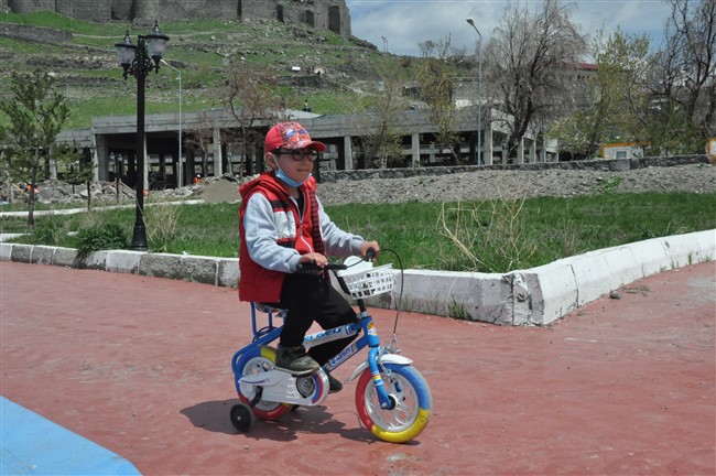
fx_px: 775
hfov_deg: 49.6
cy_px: 238
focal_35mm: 39
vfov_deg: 34.1
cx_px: 358
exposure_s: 1/800
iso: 1000
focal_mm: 26
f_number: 14
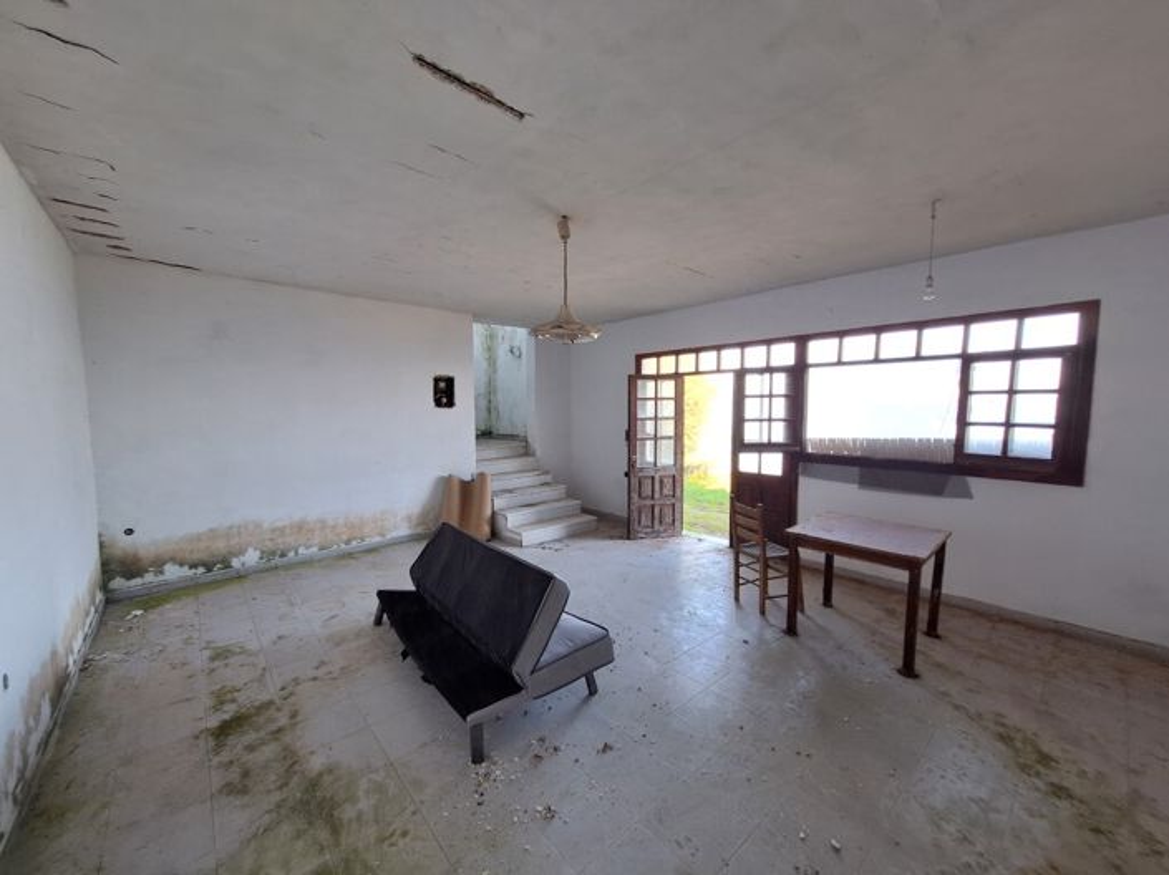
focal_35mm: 13
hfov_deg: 106.2
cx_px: 584
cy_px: 438
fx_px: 439
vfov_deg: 89.9
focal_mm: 1.74
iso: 50
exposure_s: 1/60
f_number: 2.2
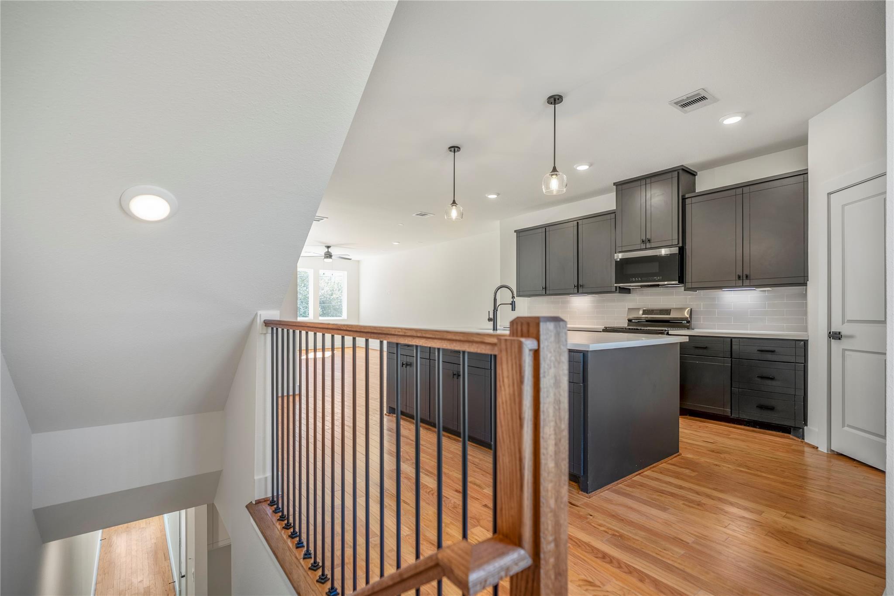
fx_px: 397
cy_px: 298
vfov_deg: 73.7
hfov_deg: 96.7
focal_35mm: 16
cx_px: 447
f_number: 2.8
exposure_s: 1/400
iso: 100
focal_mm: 16
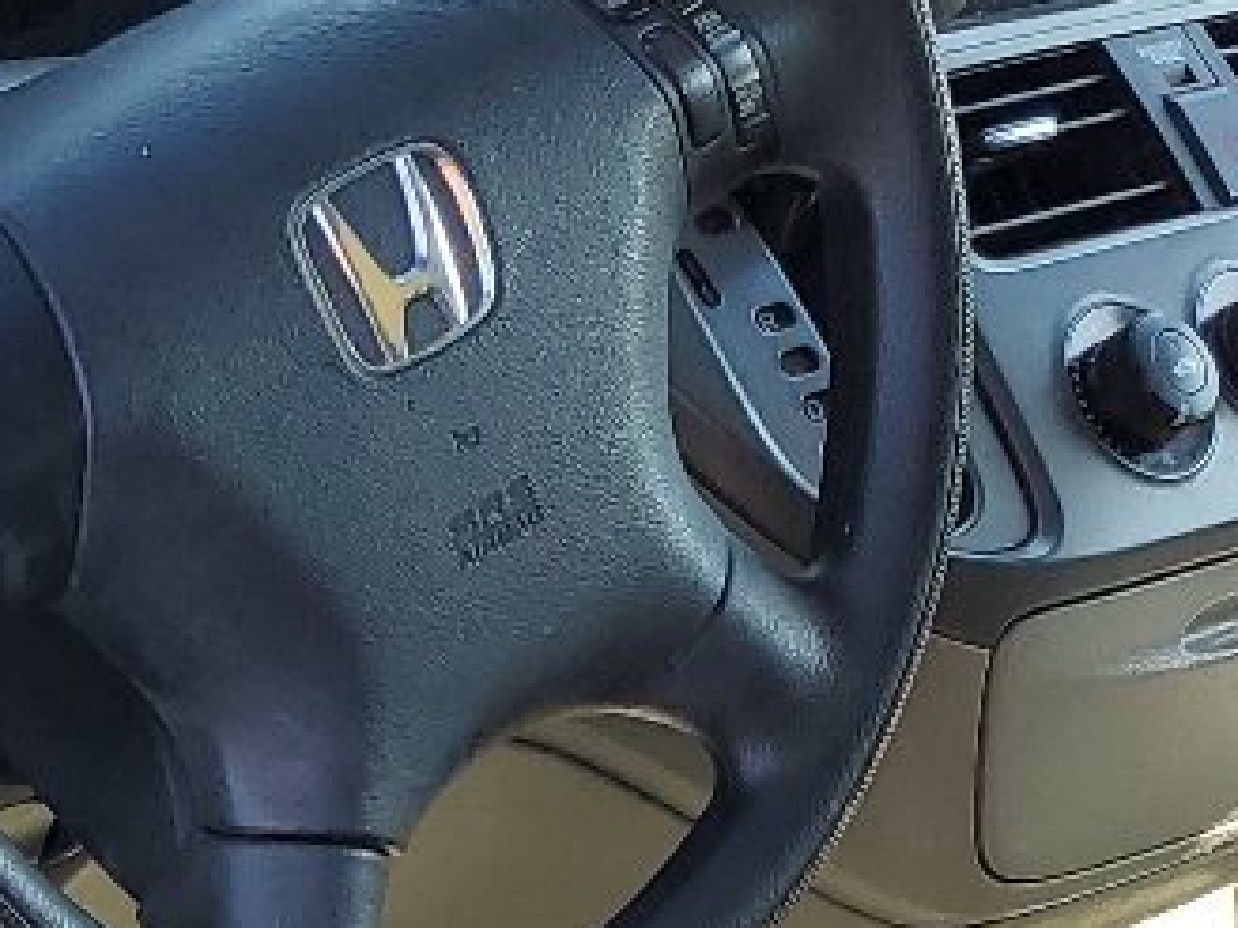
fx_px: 4542
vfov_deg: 11.1
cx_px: 242
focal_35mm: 127
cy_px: 1520
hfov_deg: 15.4
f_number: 1.5
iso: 50
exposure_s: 1/323
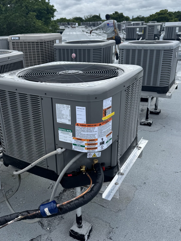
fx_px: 230
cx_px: 74
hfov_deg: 42.8
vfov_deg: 55.3
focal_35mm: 33
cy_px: 130
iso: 80
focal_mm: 6.76
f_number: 1.78
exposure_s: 1/4310
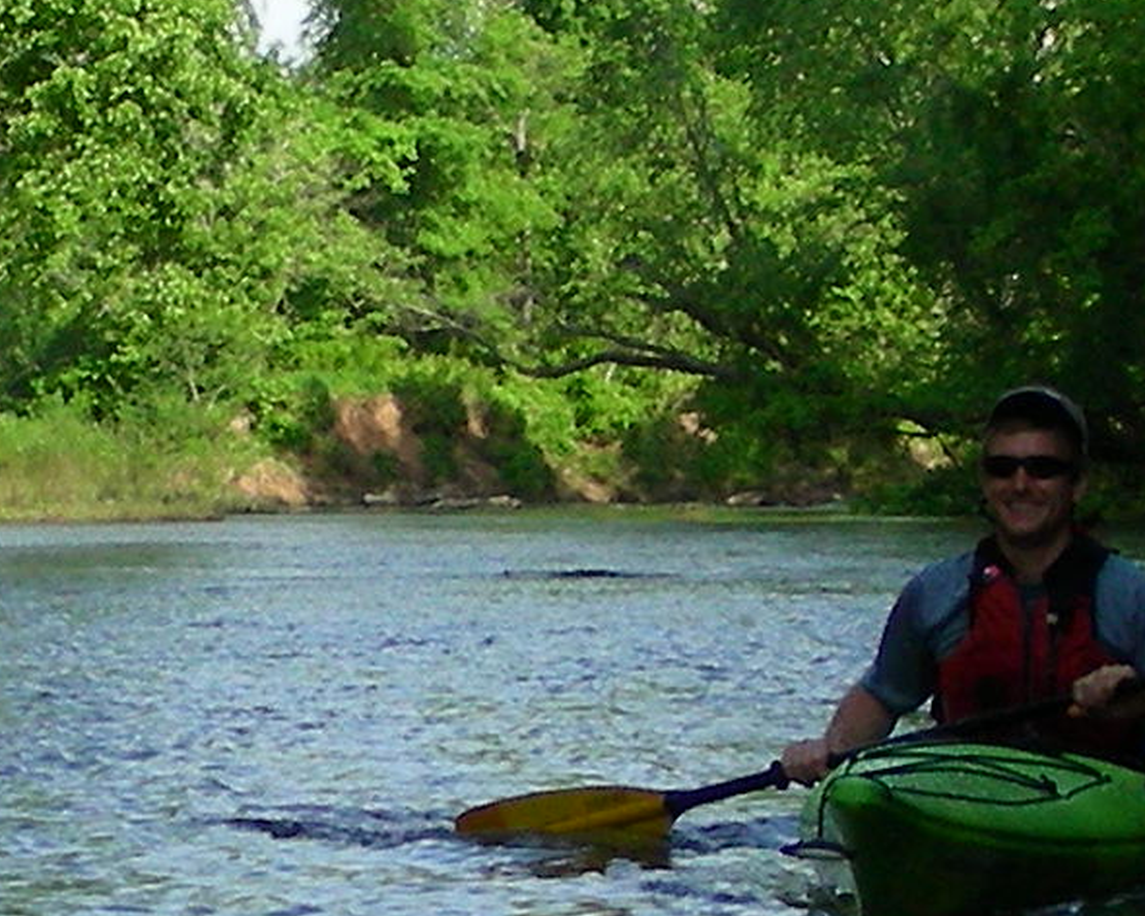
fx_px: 5998
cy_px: 299
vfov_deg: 8.7
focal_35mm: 177
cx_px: 716
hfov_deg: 10.9
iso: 50
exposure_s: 1/320
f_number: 4
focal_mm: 6.3
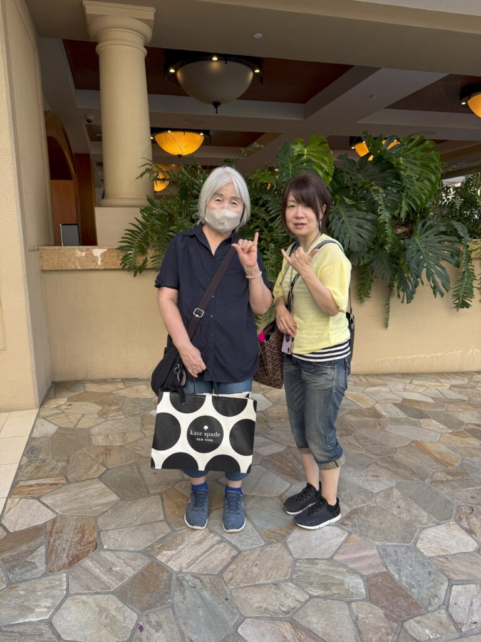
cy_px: 321
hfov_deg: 56.8
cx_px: 240
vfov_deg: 71.6
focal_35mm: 24
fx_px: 445
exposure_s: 1/445
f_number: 1.78
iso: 80
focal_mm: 6.76
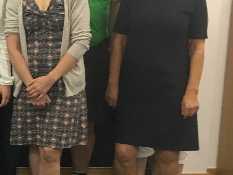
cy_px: 51
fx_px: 646
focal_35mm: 96
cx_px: -132
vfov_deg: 15.4
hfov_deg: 17.9
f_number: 2.2
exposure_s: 1/33
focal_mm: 4.15
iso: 125
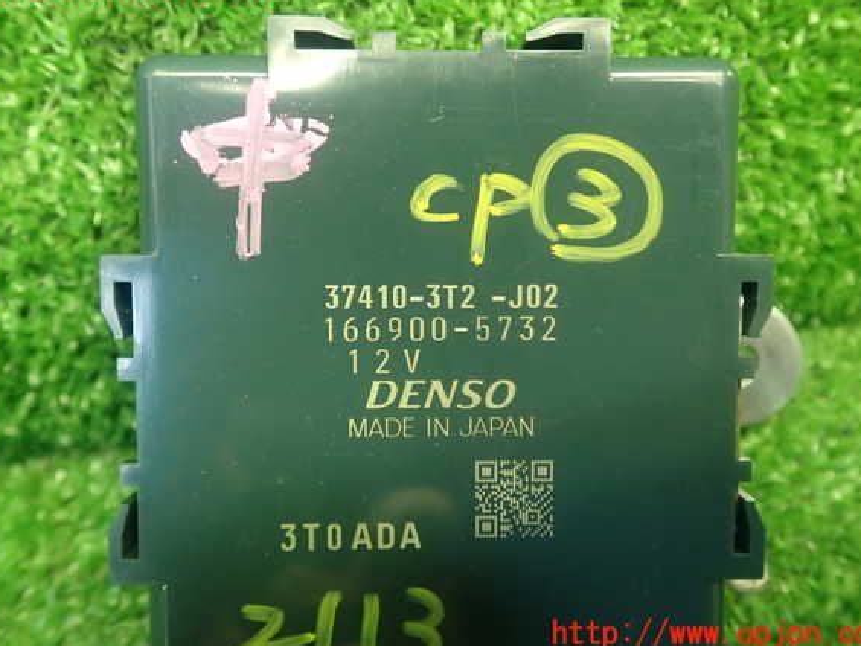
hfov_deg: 53.9
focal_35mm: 34
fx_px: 846
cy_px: 311
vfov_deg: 41.8
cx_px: 439
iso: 400
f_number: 2.4
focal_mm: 5.79
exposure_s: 1/30
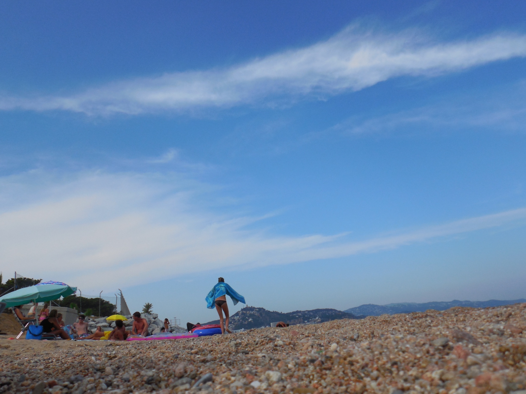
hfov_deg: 60.0
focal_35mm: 30
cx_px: 263
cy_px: 197
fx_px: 456
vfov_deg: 46.8
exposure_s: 1/1600
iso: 125
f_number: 3.8
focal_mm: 5.3
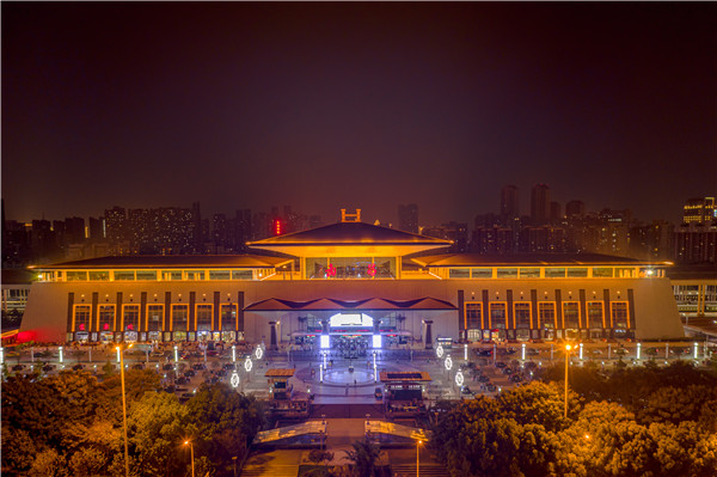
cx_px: 358
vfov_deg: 46.3
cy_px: 238
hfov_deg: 65.5
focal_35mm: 28
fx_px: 557
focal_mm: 10.26
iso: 100
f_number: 3.5
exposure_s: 1/5
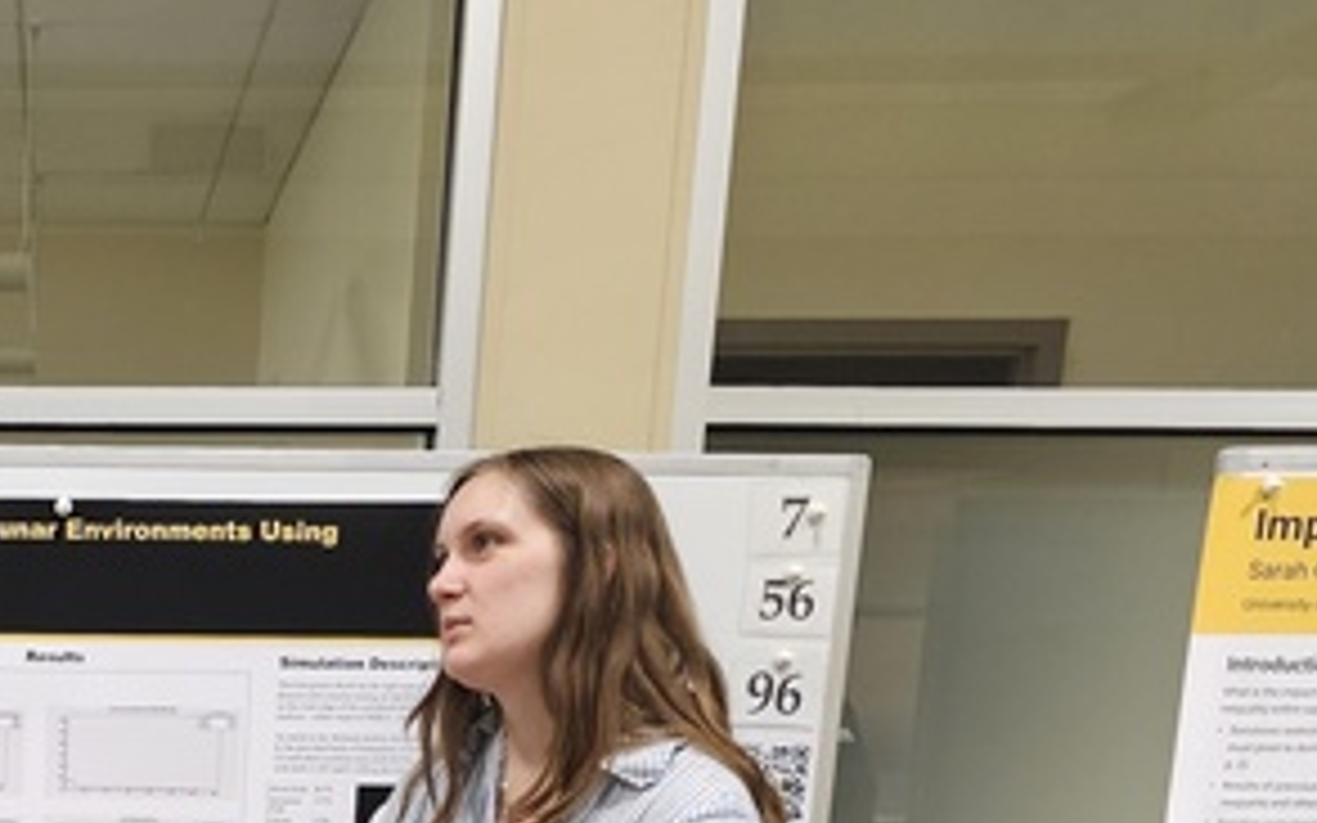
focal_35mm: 64
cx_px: -103
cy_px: 1147
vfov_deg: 18.5
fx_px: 2297
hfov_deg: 29.2
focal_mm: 6.3
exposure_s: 1/60
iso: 640
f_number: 1.7
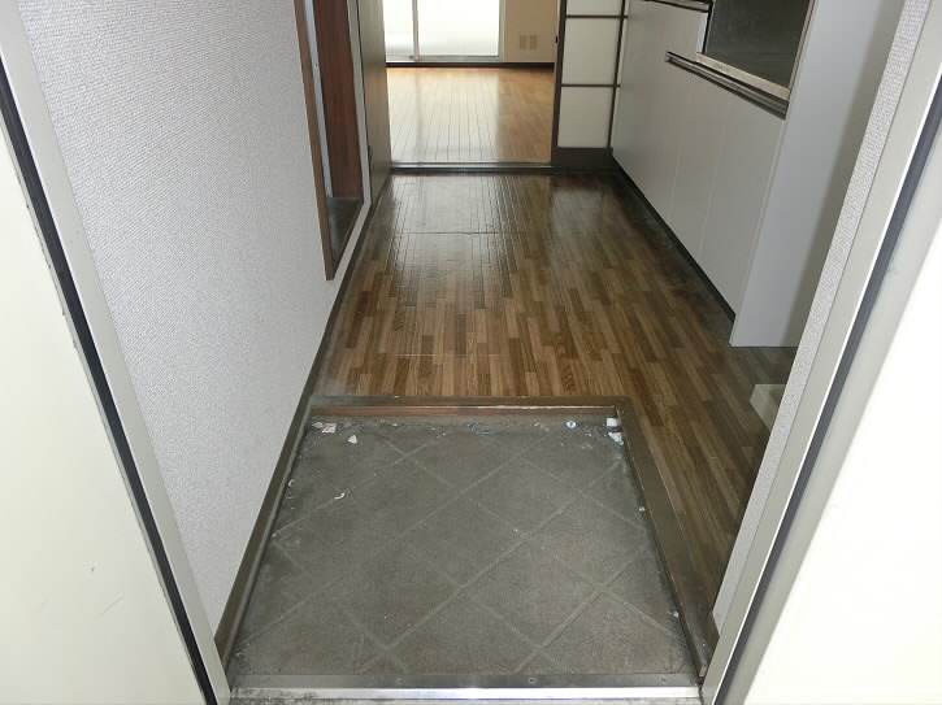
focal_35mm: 24
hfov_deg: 71.6
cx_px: 471
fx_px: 653
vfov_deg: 56.8
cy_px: 352
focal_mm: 4.24
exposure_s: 1/125
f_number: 3
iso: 100
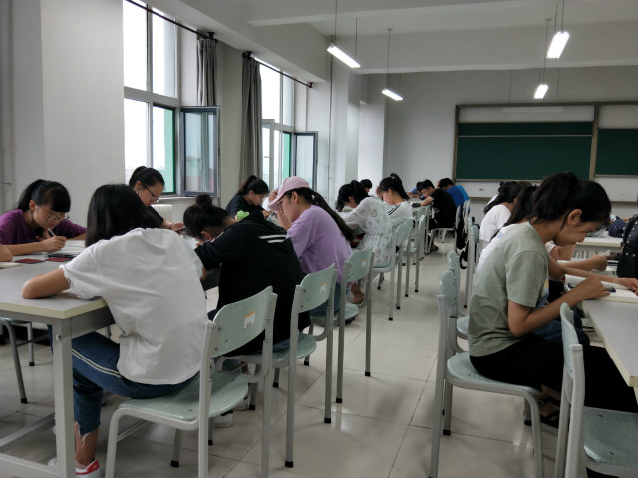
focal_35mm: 25
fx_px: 461
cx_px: 319
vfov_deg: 54.9
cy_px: 239
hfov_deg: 69.4
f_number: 1.7
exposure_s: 1/100
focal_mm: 4.27
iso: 125
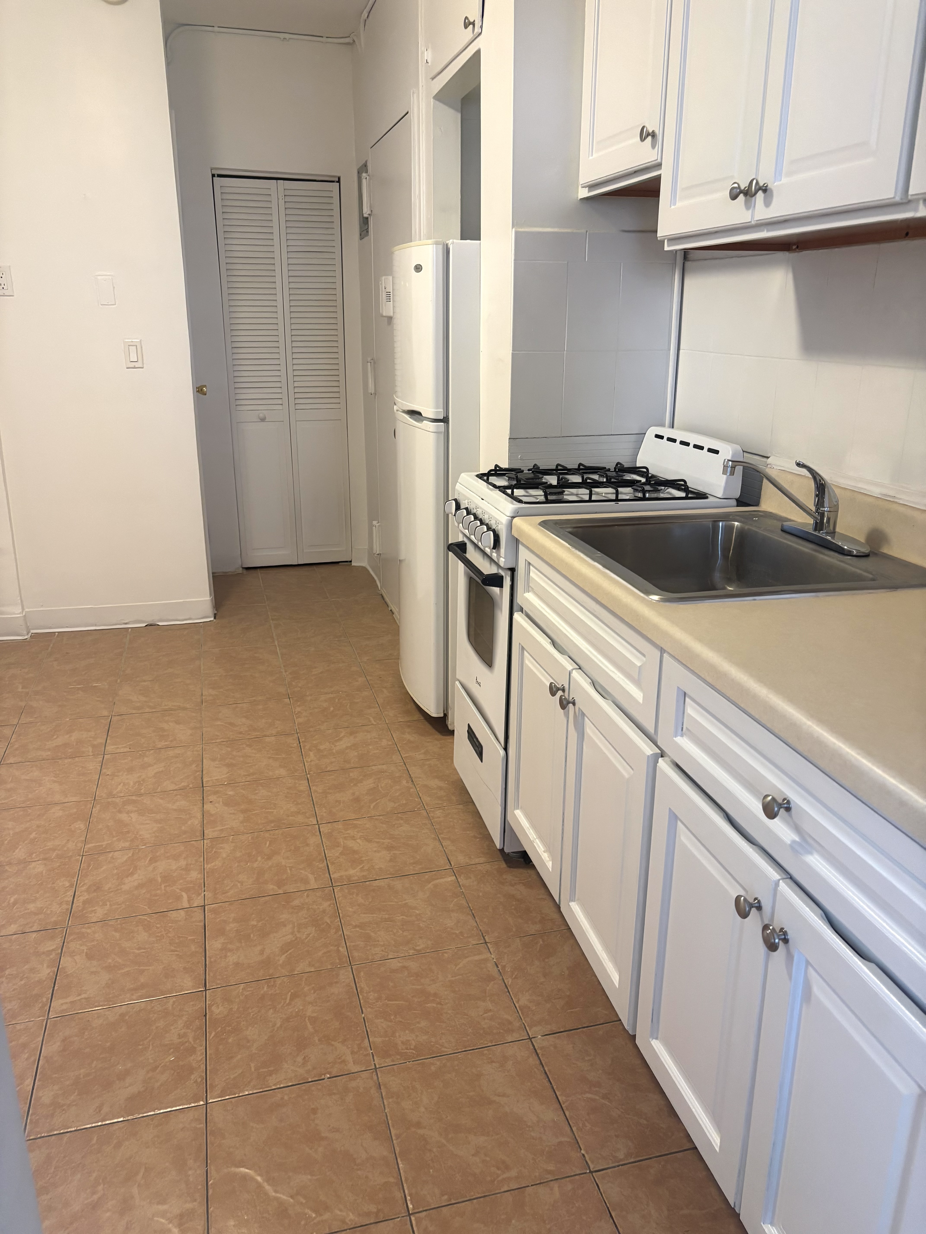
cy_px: 617
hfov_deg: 53.1
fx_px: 927
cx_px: 463
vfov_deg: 67.3
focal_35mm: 26
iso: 200
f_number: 1.6
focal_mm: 5.96
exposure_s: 1/60
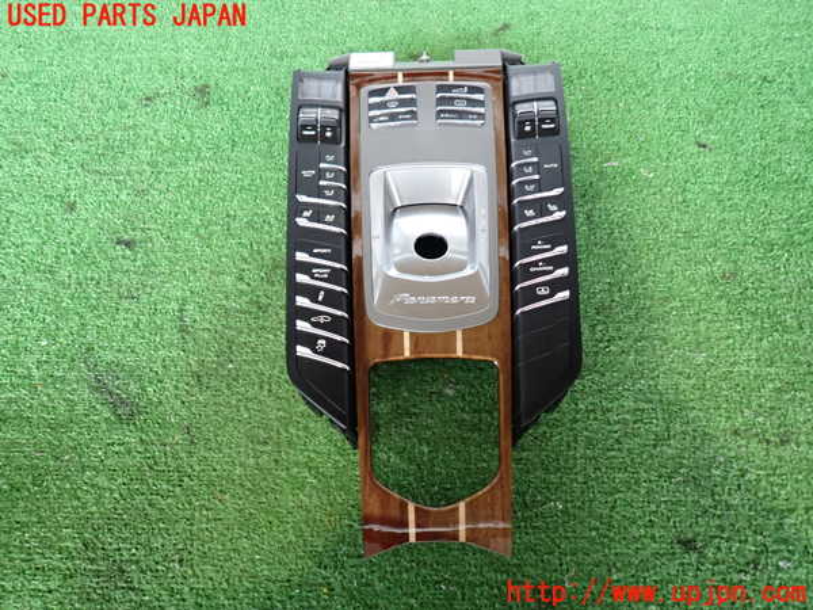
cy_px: 305
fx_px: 587
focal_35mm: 25
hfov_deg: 69.4
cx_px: 406
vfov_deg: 54.9
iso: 250
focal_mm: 4.5
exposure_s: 1/30
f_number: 2
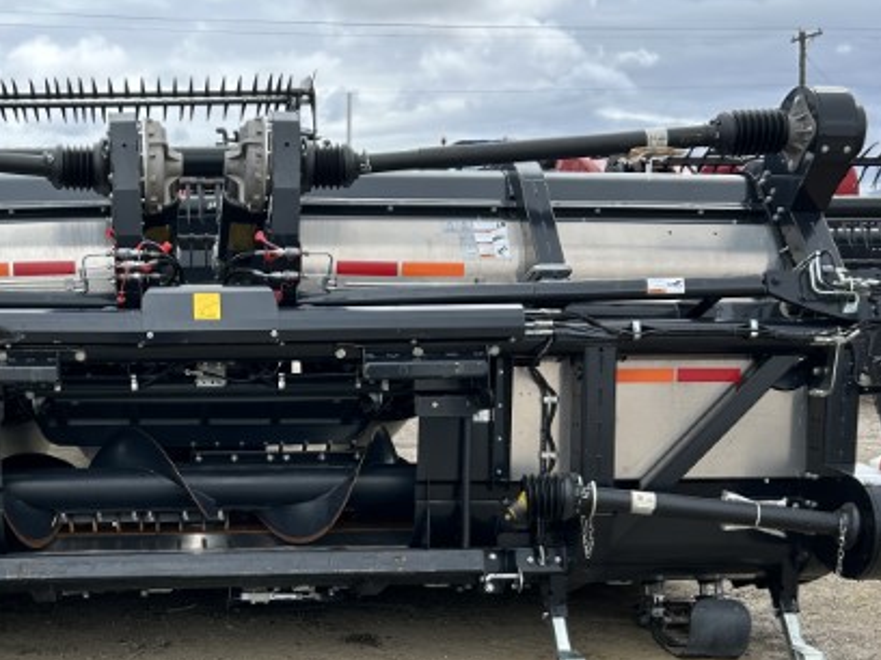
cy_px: 457
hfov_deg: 36.5
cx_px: 205
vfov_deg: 28.3
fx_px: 1298
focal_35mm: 51
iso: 50
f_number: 1.5
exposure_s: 1/1038
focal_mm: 5.7
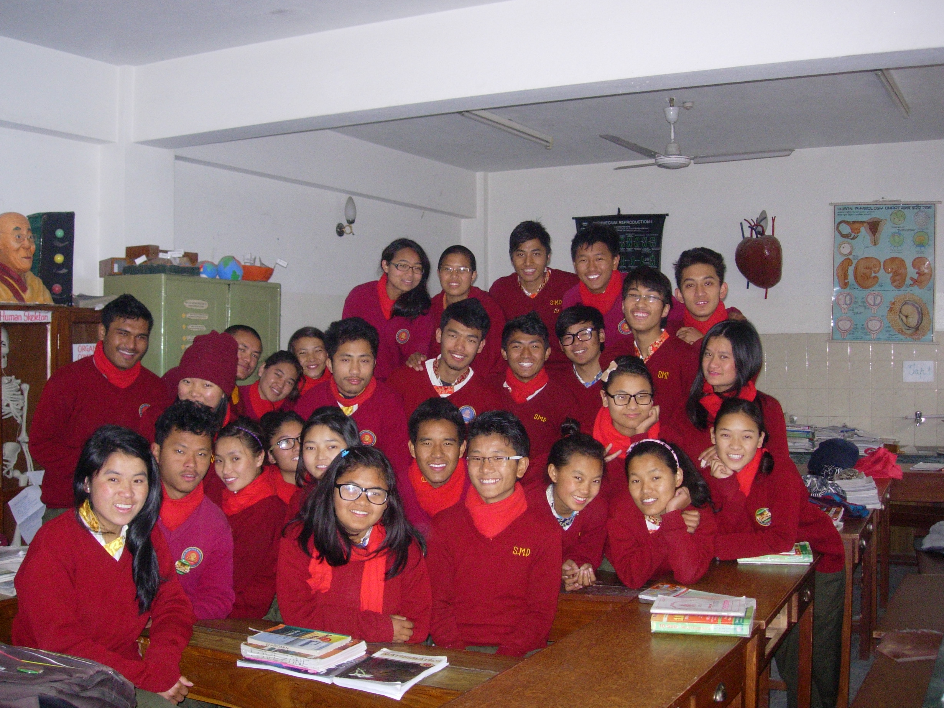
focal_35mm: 40
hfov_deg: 46.8
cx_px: 467
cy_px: 363
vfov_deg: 36.0
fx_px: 1091
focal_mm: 7.8
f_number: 2.8
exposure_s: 1/161
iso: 200
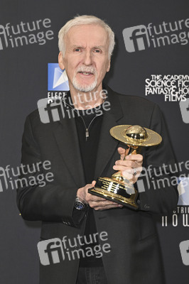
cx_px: 94
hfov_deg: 15.5
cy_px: 142
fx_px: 694
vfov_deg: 23.1
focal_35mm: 88
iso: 2000
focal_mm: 88
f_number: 5.6
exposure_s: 1/320
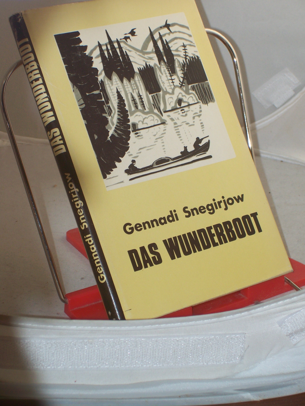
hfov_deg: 14.5
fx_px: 1197
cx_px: 152
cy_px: 203
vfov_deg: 19.2
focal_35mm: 102
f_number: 4.6
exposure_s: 1/100
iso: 80
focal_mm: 16.8
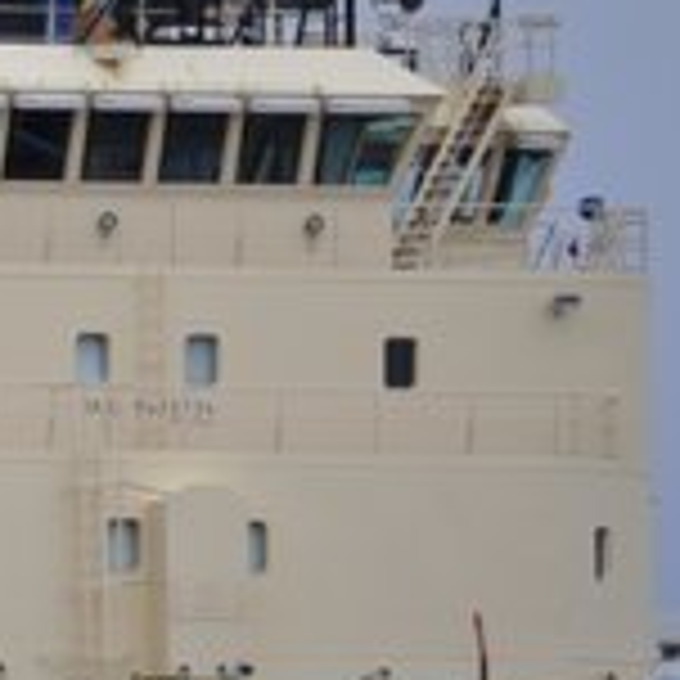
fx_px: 22447
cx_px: -59
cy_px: 441
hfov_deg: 1.7
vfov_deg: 1.7
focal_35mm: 1010
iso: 720
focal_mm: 300
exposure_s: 1/250
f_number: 5.6
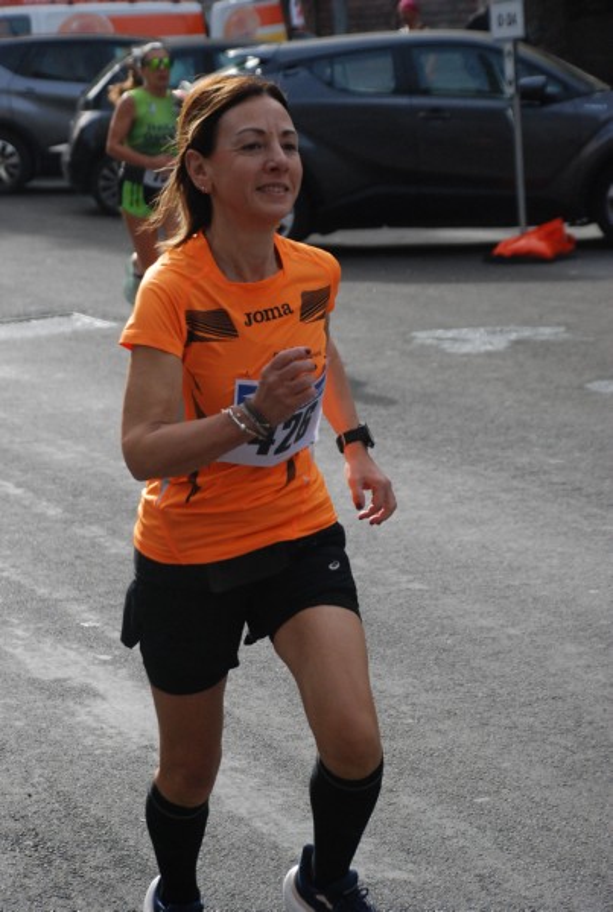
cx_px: 306
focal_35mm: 105
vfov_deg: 19.4
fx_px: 2668
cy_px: 456
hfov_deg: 13.1
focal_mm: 70
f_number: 5.6
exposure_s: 1/1600
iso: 1000
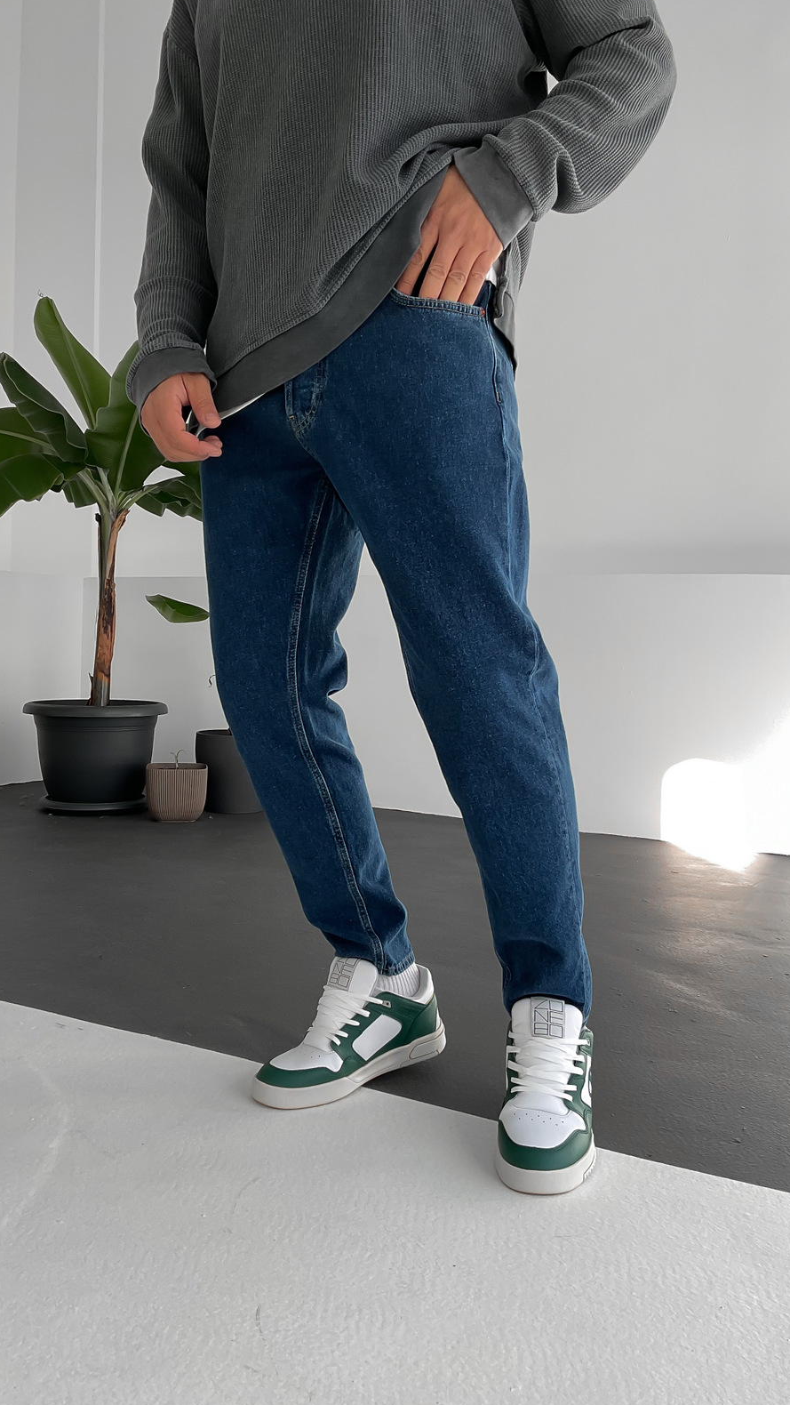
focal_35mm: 32
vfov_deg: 61.0
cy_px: 705
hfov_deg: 36.7
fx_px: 1191
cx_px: 368
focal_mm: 3
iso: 16
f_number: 1.8
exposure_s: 1/120
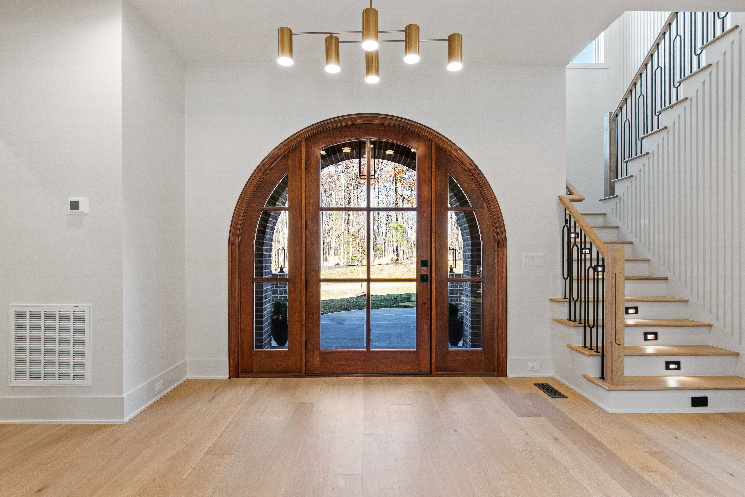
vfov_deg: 69.7
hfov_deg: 92.4
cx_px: 372
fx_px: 357
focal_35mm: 17
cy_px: 248
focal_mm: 11.5
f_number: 8
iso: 100
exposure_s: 1/2.5
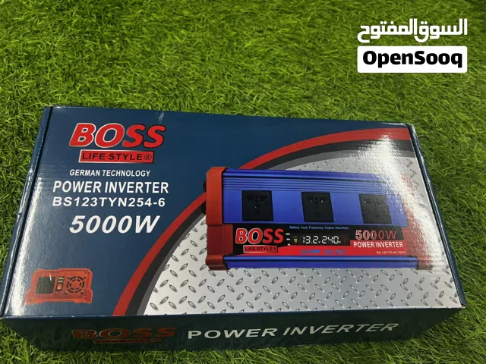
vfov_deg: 53.1
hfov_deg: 67.3
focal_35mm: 26
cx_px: 243
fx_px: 365
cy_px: 182
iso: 500
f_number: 1.5
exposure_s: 1/60
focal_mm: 5.7
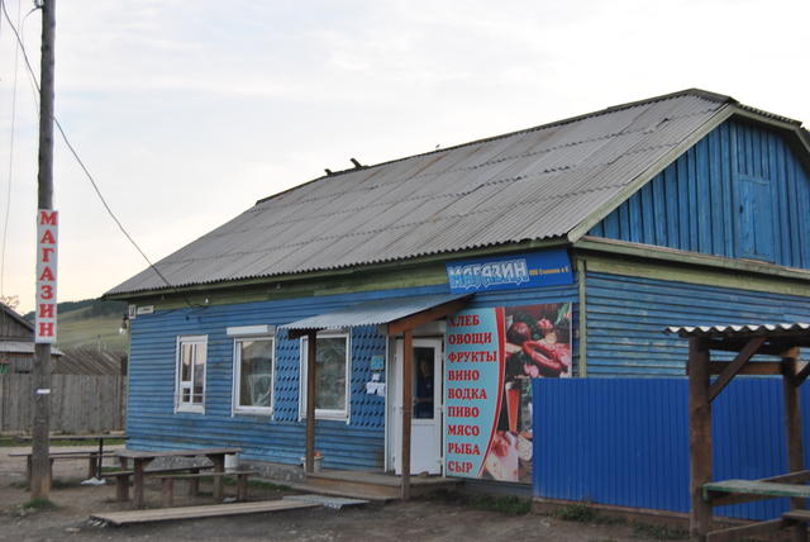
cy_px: 271
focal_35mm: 48
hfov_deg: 41.1
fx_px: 1081
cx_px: 405
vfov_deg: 28.1
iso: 160
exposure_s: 1/125
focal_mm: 32
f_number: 5.6
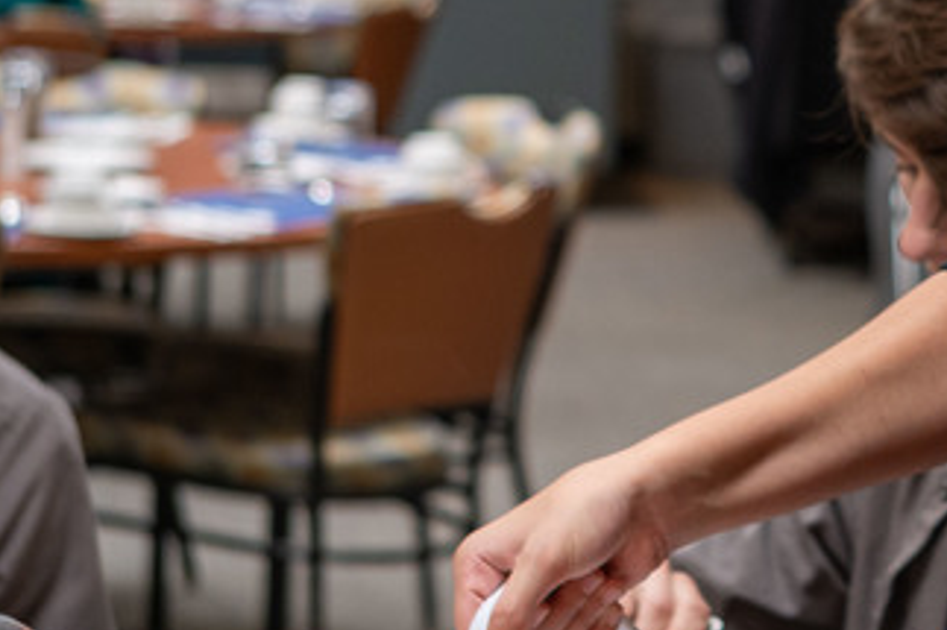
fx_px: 4380
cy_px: 151
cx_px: 1053
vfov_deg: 8.2
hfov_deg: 12.1
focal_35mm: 167
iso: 320
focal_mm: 35
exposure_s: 1/160
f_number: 2.2
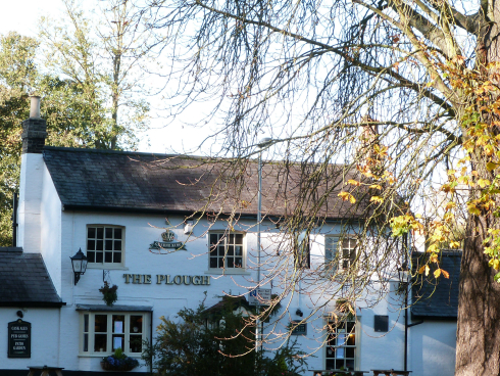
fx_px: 2124
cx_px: 195
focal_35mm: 147
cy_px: 261
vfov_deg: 10.1
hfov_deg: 13.4
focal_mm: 18.6
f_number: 4
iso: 100
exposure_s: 1/125
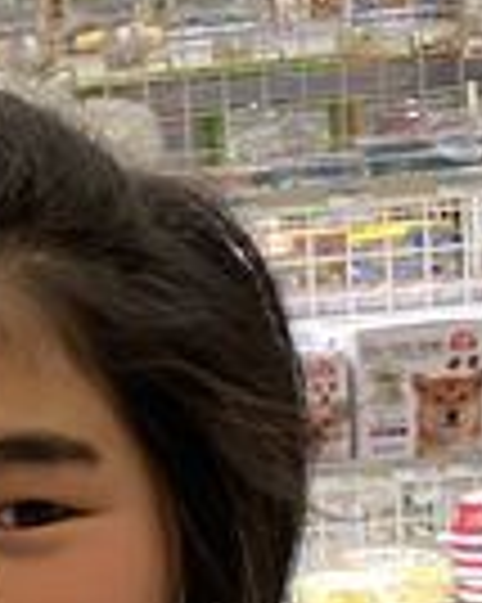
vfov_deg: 16.7
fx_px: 2035
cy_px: 500
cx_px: -590
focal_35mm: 114
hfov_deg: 11.6
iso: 200
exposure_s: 1/60
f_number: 1.8
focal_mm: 4.25
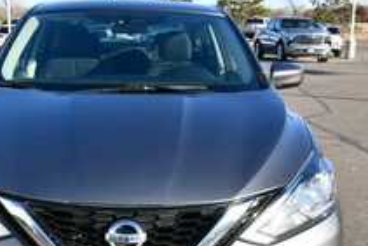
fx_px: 583
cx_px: 131
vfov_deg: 23.7
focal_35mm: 57
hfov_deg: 34.8
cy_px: 168
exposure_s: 1/250
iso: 200
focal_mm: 20
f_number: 8
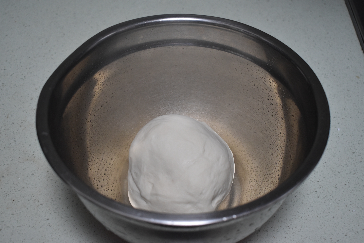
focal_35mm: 48
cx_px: 182
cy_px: 122
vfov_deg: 28.1
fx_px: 485
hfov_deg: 41.1
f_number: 5
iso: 1400
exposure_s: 1/50
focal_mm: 32
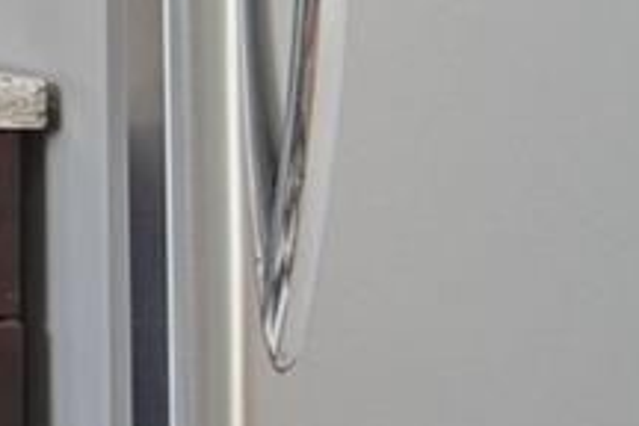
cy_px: -176
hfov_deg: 13.1
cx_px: -1077
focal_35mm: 89
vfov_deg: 14.5
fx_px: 1580
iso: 500
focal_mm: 12
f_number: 4
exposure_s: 1/60
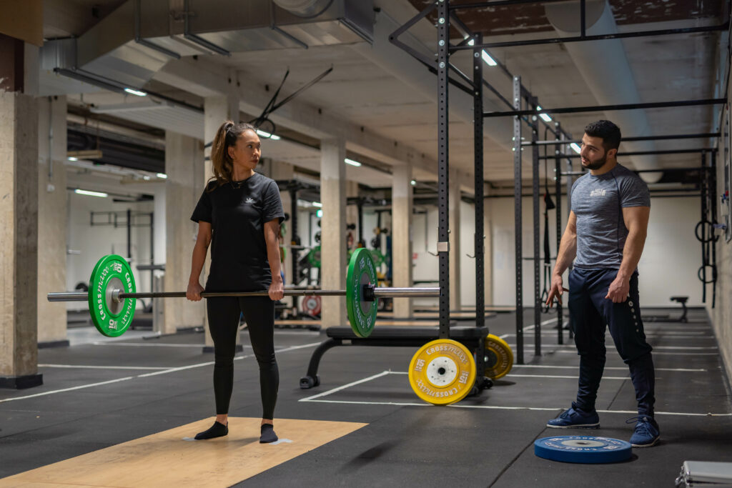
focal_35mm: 50
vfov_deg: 27.0
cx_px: 366
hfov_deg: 39.6
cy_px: 244
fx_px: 1017
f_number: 2
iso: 640
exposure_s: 1/200
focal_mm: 50
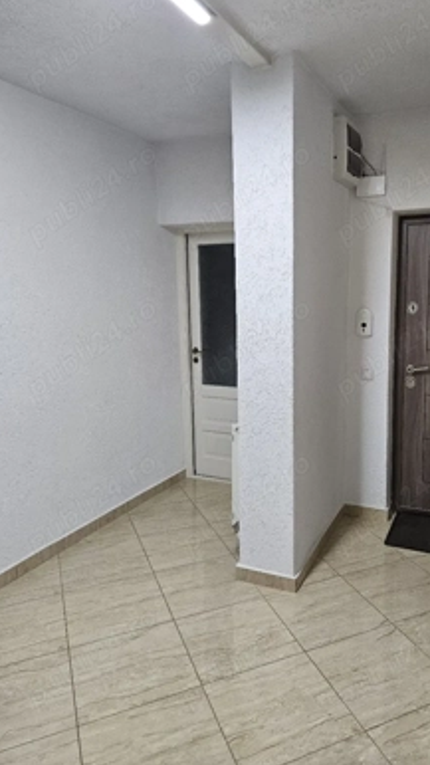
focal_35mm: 26
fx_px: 527
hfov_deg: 43.8
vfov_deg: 71.9
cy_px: 373
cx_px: 285
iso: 320
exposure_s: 1/143
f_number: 1.8
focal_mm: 5.4
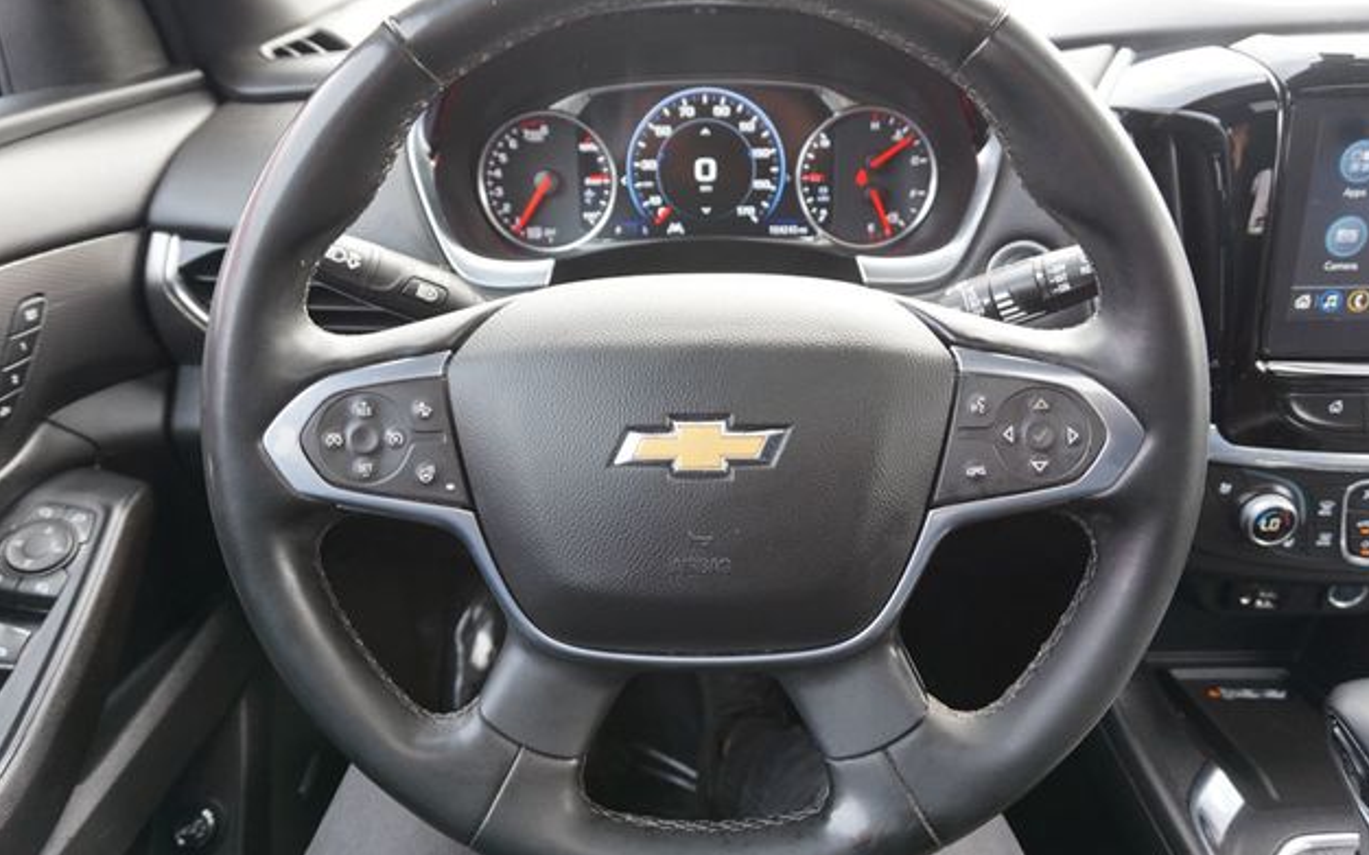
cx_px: 695
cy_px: 411
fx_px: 933
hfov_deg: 72.6
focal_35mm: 25
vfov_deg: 49.2
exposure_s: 1/60
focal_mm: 16
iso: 250
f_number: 4
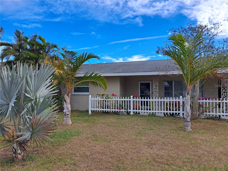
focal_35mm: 24
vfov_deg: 56.8
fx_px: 158
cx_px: 114
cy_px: 86
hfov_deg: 71.6
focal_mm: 5.23
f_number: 1.8
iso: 50
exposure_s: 1/727
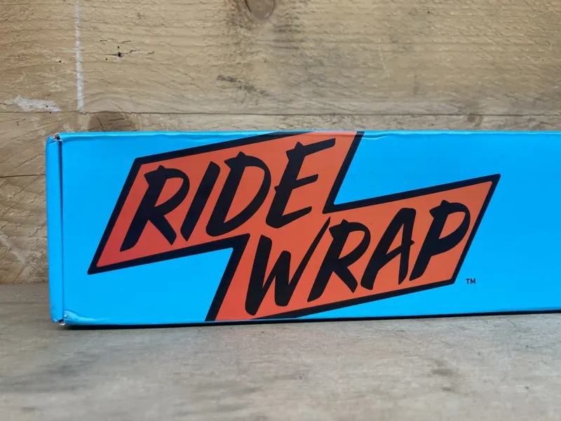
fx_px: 454
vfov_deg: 49.7
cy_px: 210
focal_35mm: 28
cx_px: 280
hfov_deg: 63.4
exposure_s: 1/60
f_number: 1.8
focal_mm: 3.99
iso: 125
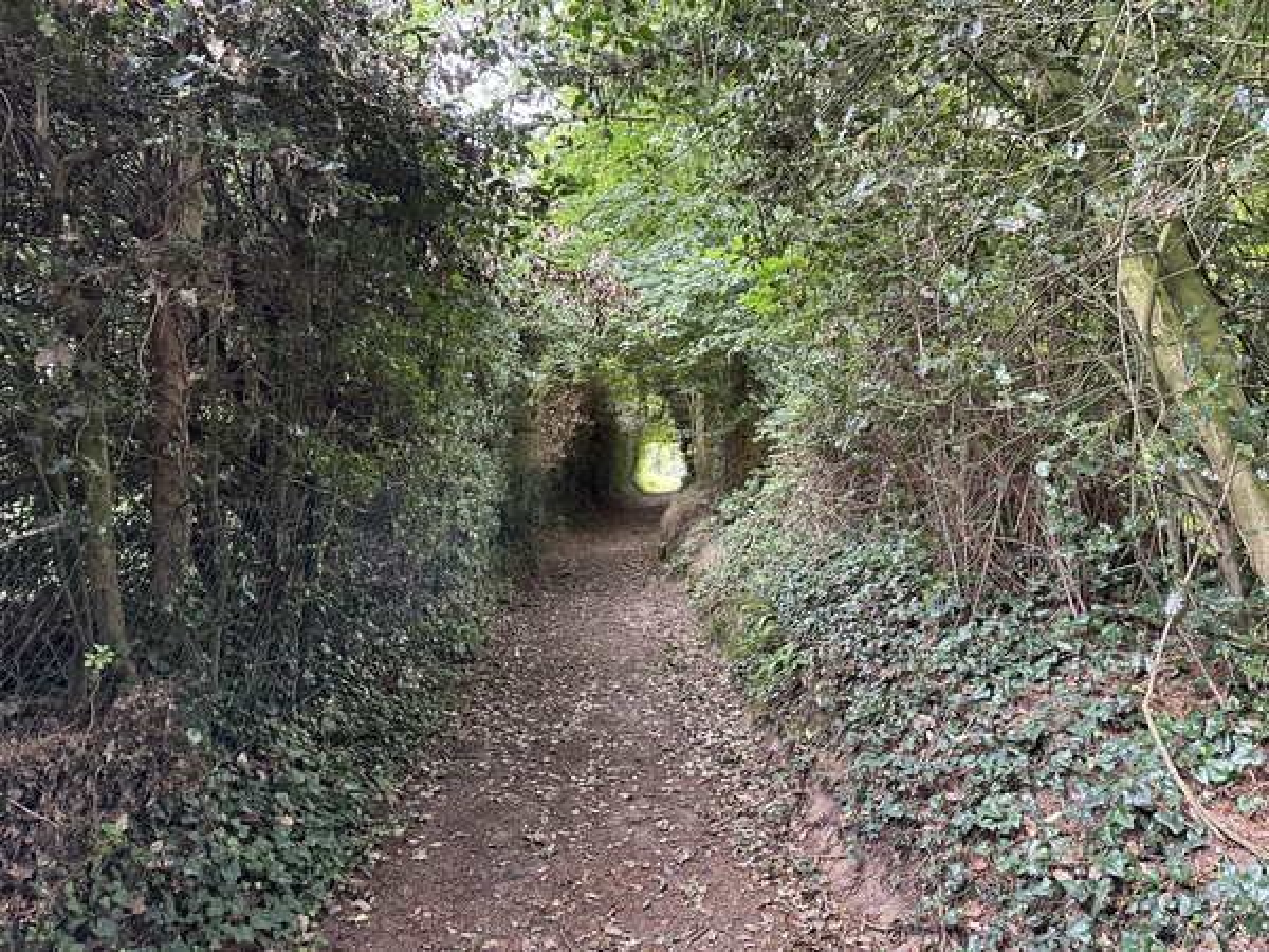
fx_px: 880
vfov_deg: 56.8
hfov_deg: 71.6
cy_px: 476
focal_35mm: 24
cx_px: 634
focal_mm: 6.86
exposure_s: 1/60
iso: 400
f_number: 1.78
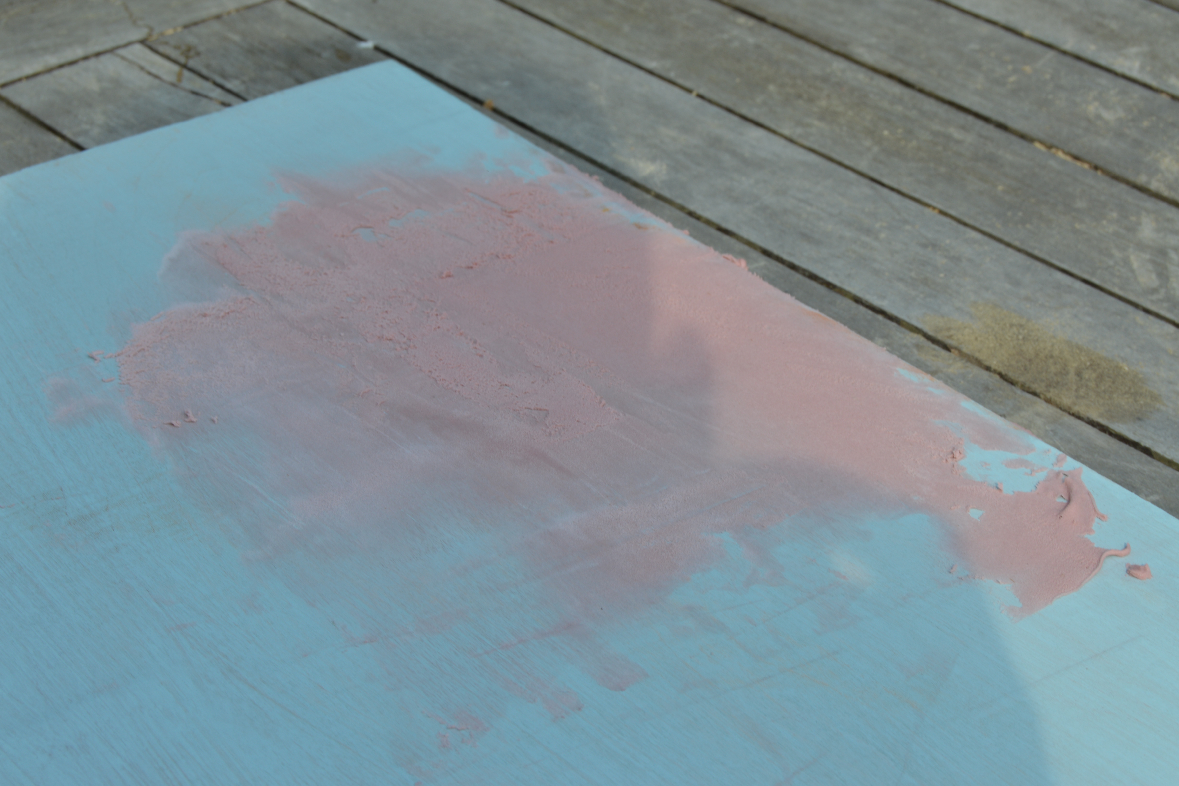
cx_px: 592
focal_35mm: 84
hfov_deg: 24.3
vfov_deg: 16.4
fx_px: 2735
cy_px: 395
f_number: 14
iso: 100
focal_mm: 55
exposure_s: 1/50
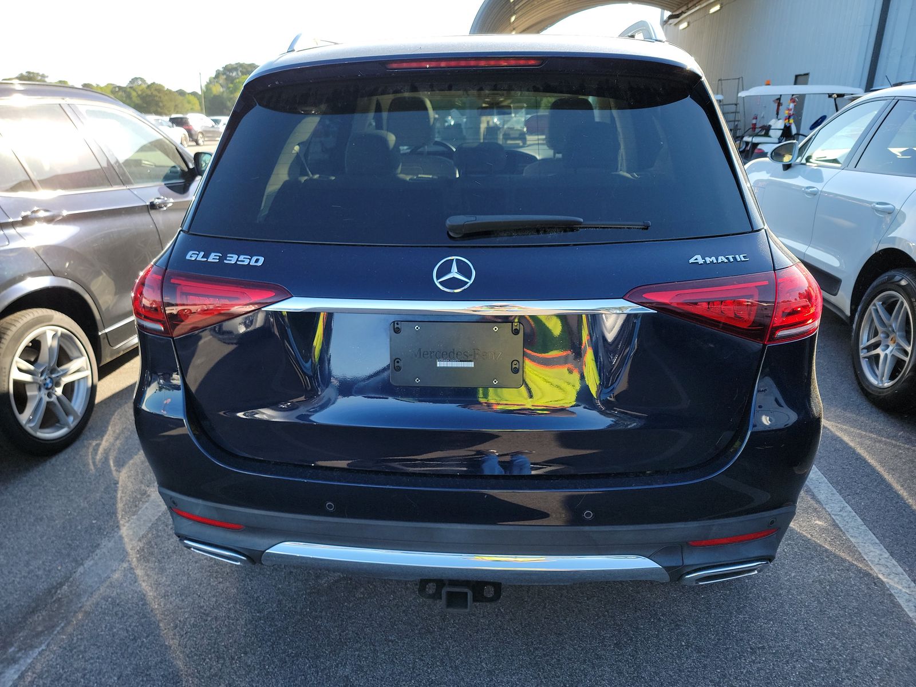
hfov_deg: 71.6
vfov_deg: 56.8
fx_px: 635
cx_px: 458
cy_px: 344
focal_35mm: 24
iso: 50
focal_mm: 6.7
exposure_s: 1/180
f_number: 1.8
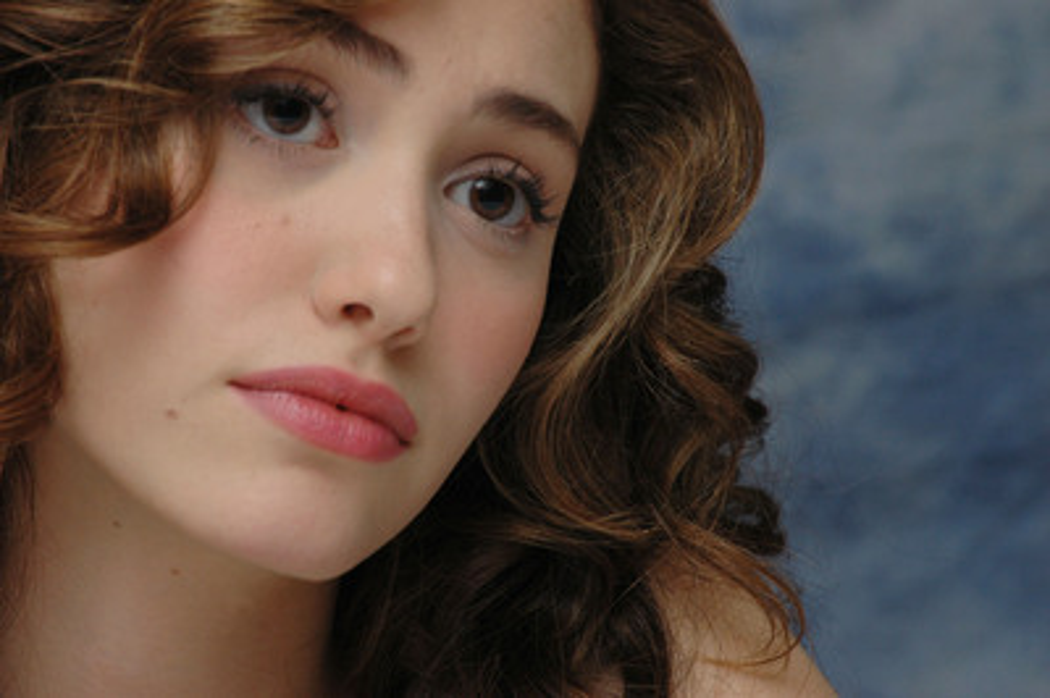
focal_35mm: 300
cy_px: 349
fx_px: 8743
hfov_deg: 6.9
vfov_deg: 4.6
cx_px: 525
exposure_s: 1/1250
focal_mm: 200
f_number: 10
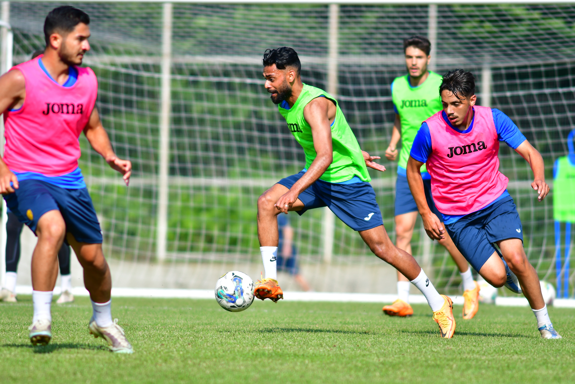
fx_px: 7187
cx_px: 288
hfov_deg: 4.6
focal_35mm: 450
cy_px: 192
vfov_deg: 3.1
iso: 200
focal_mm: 300
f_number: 4
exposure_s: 1/1600
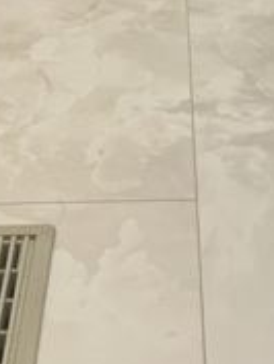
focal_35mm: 88
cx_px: 173
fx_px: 928
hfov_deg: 16.8
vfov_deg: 22.2
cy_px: 152
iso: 100
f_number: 1.6
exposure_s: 1/50
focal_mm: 4.2
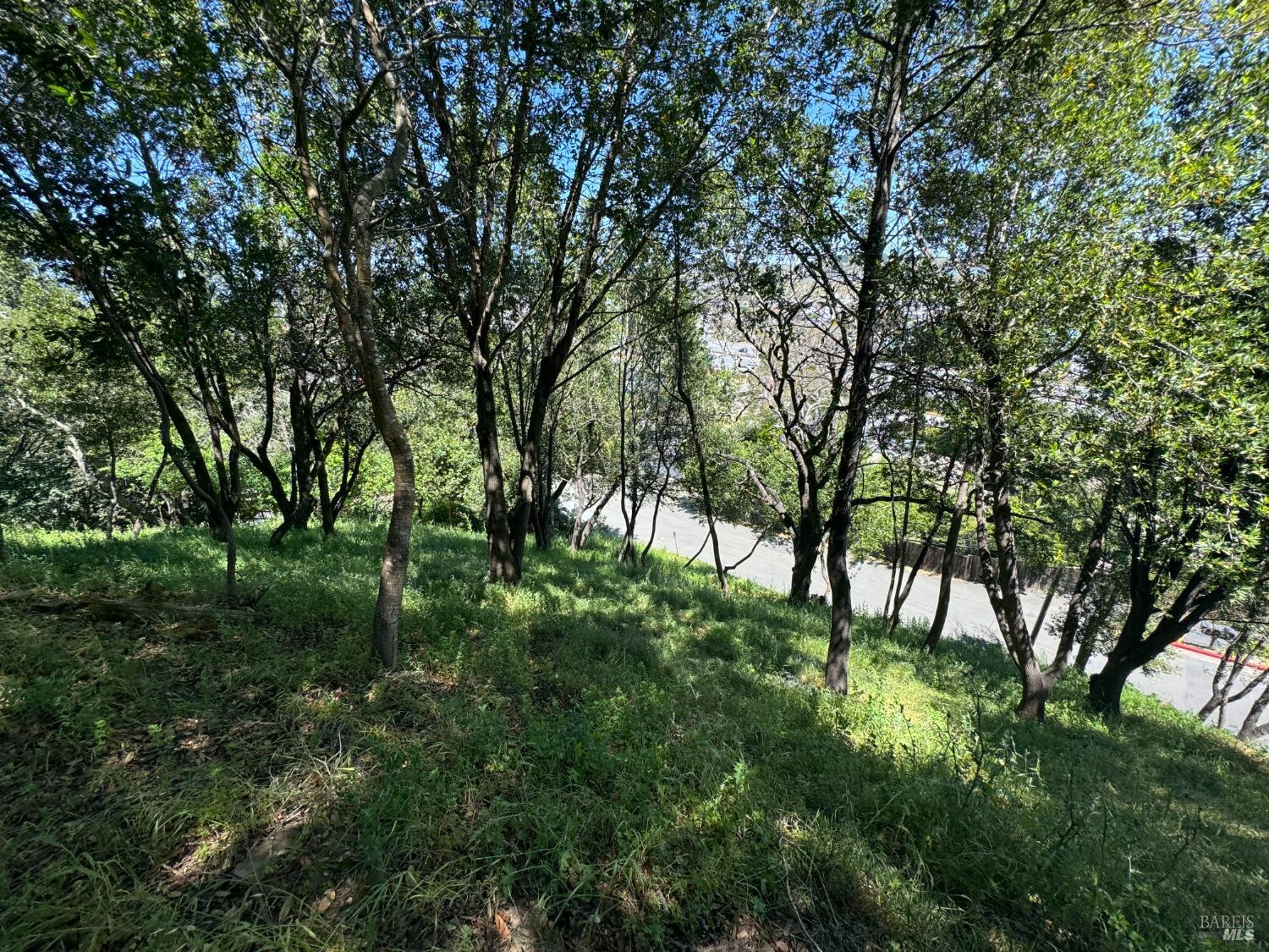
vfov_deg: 85.7
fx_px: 513
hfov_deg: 102.1
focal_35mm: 14
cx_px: 634
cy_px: 476
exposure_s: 1/501
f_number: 2.2
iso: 40
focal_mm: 2.22
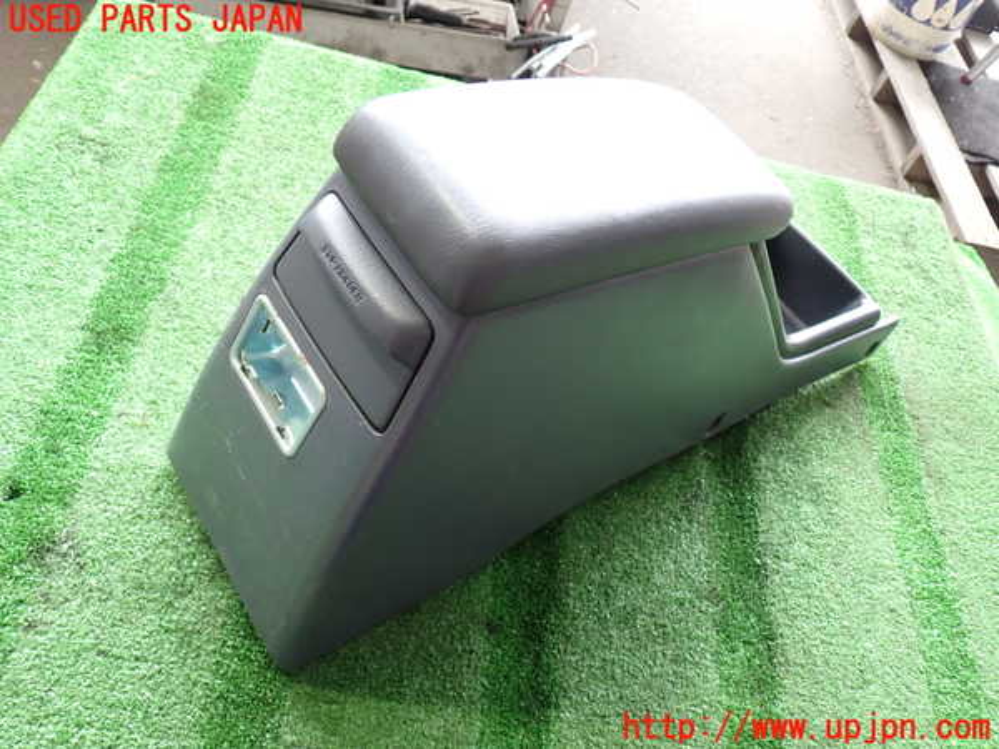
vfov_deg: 46.8
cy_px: 374
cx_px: 500
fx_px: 866
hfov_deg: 60.0
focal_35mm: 30
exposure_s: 1/40
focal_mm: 5.4
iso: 200
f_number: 2.3
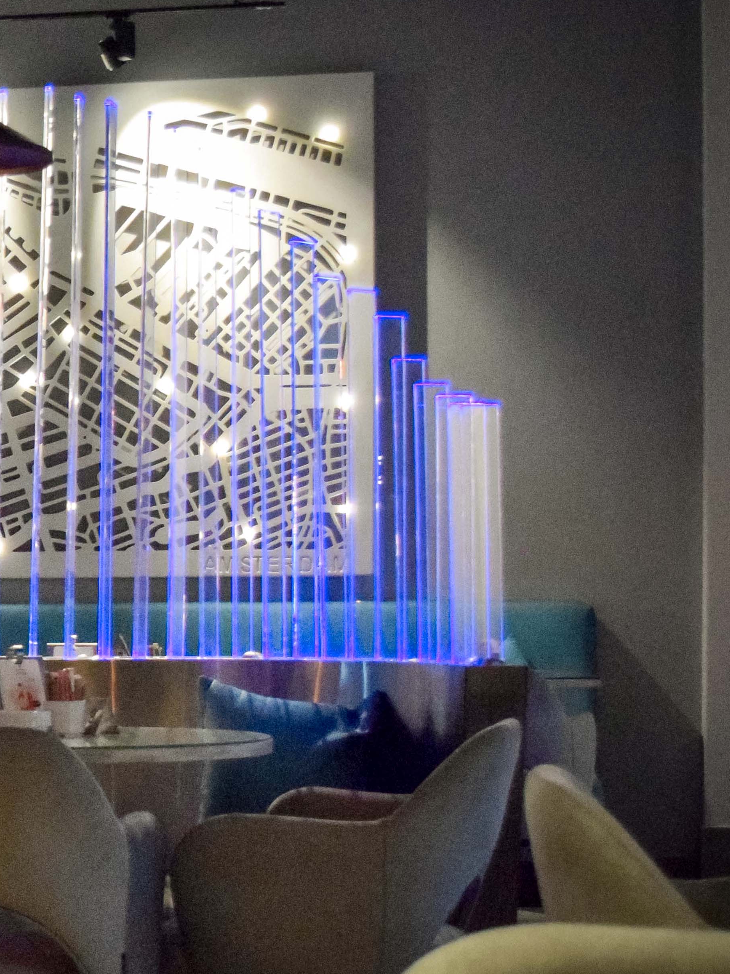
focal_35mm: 84
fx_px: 2362
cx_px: -366
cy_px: 527
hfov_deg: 16.1
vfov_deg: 23.3
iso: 3200
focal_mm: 24
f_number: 4
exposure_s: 1/250
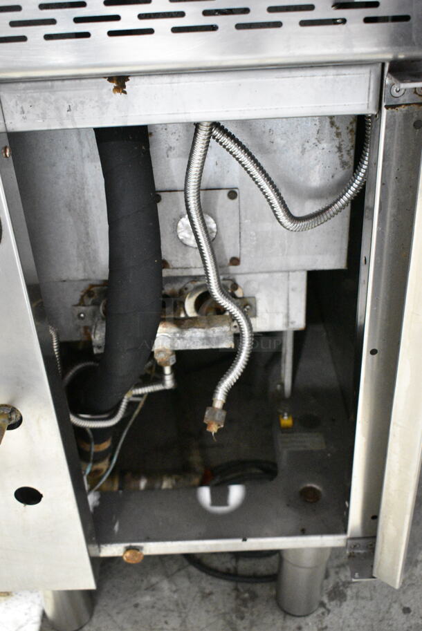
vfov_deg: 47.9
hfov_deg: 33.1
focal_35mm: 40
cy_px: 316
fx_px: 711
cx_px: 211
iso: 6400
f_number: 5.6
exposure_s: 1/80
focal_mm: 27
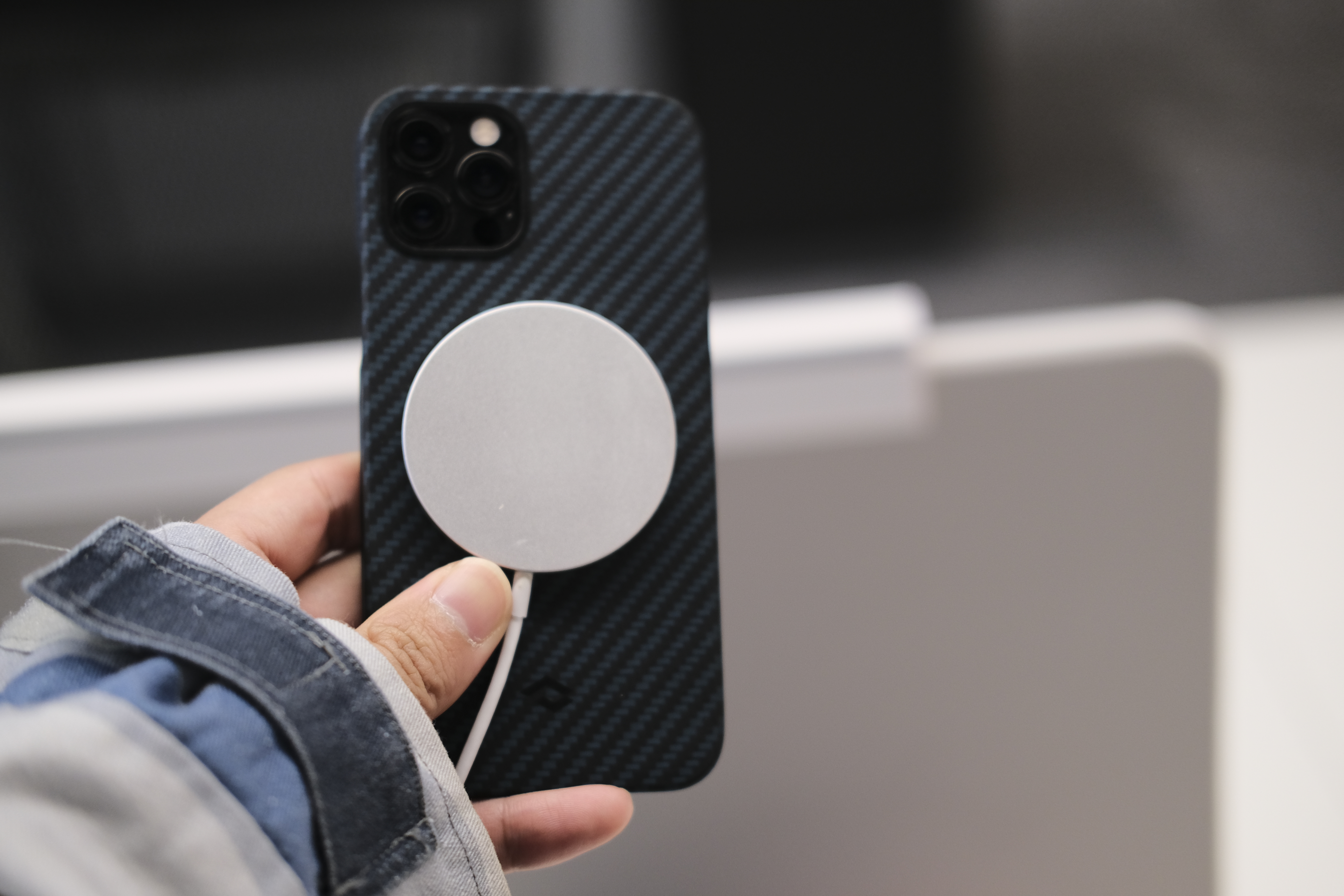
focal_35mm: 53
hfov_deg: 37.5
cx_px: 672
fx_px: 1979
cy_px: 448
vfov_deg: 25.5
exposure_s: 1/250
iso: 800
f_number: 2
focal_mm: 35
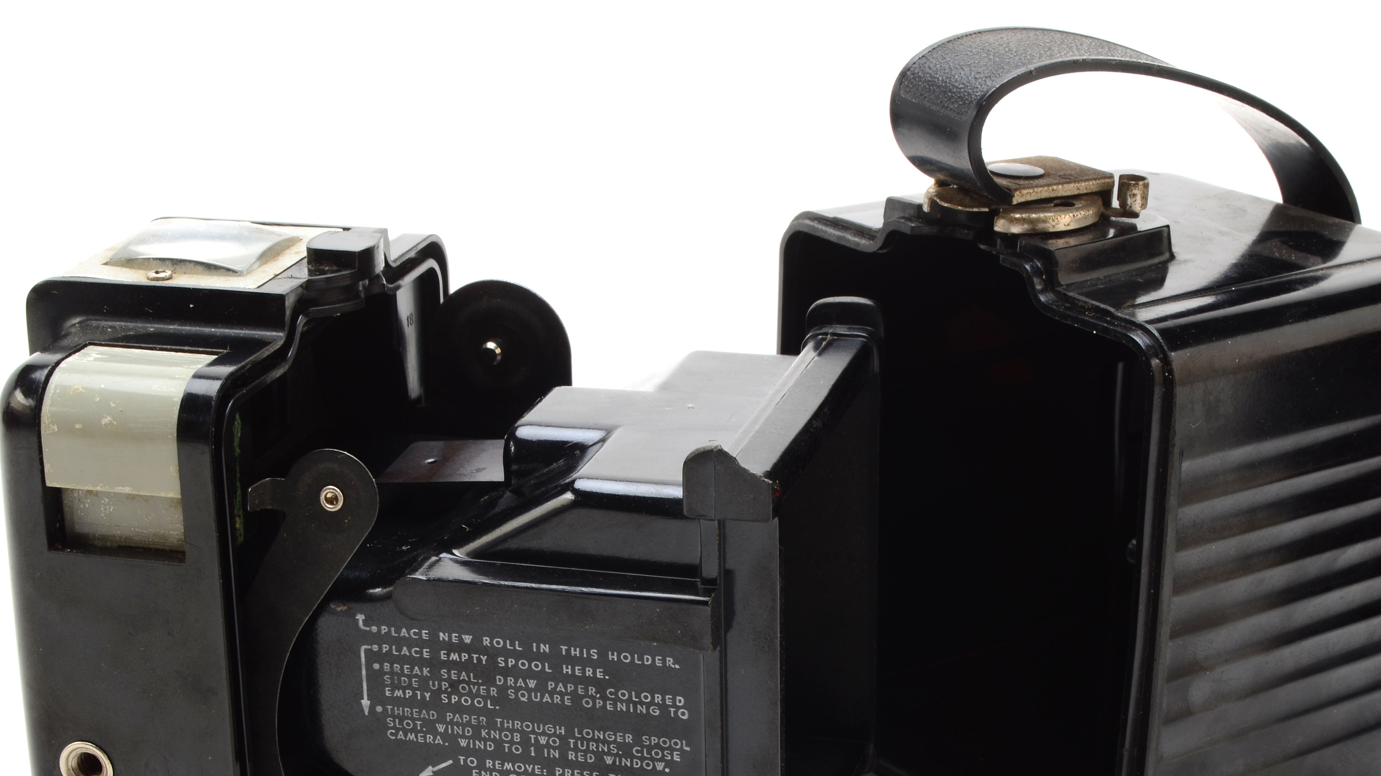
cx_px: 717
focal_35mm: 76
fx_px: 2783
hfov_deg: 27.9
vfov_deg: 15.8
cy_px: 527
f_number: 18
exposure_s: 1/160
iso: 100
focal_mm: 38
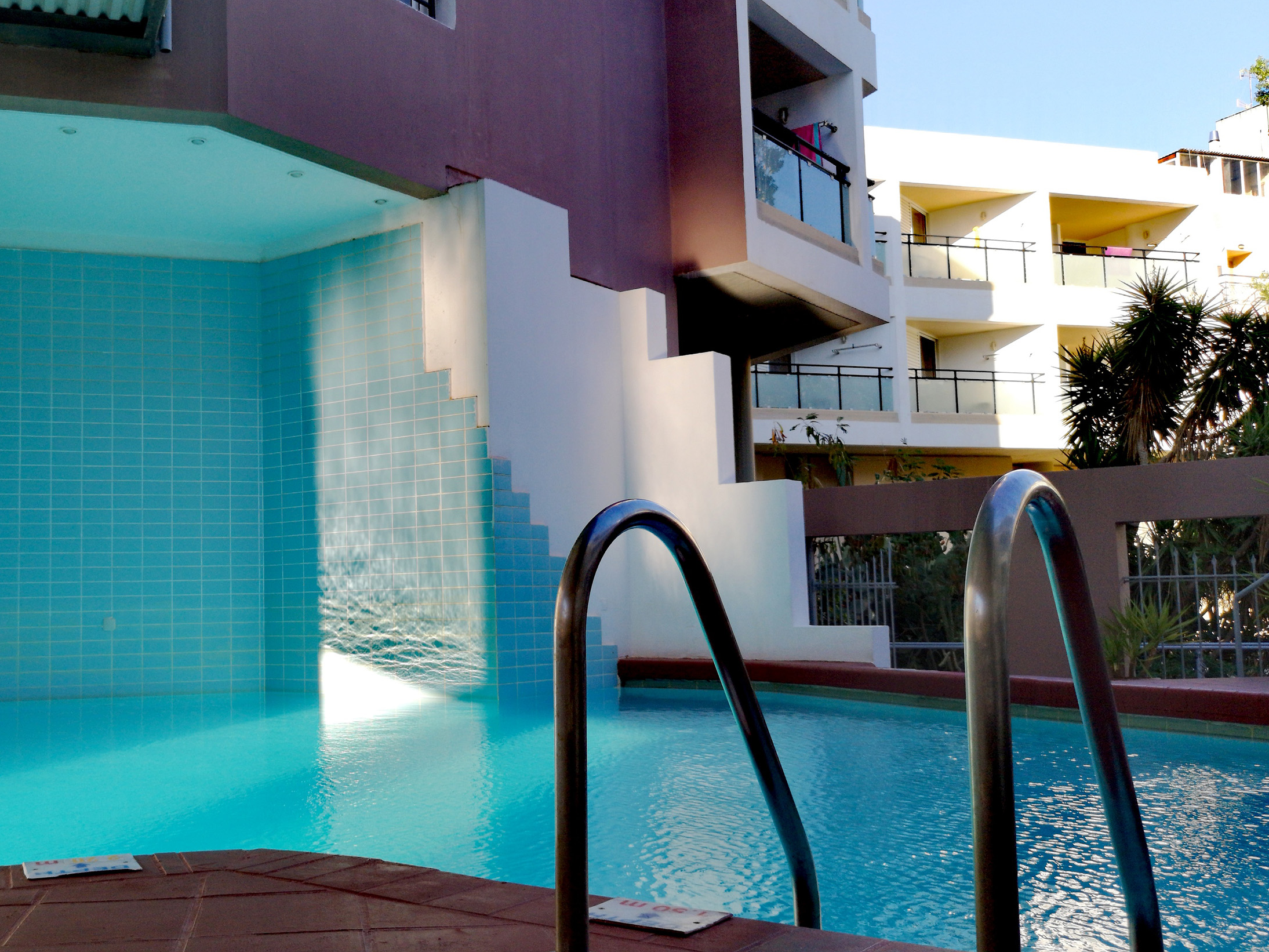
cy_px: 489
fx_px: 1356
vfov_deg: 38.7
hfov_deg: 49.1
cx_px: 402
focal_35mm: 37
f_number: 1.8
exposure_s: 1/705
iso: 50
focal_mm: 3.95
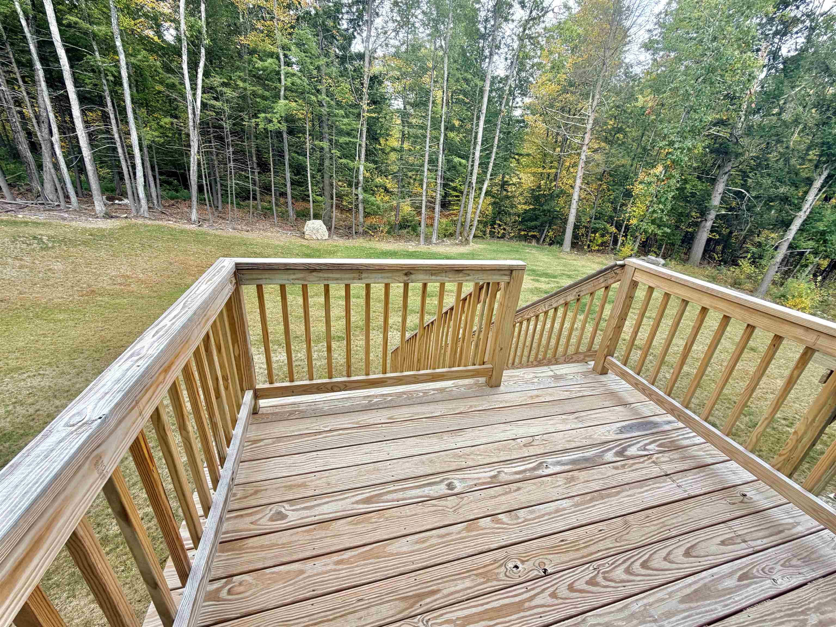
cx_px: 418
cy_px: 314
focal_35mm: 14
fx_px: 338
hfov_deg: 102.1
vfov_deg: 85.7
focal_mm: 2.22
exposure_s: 1/174
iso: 40
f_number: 2.2
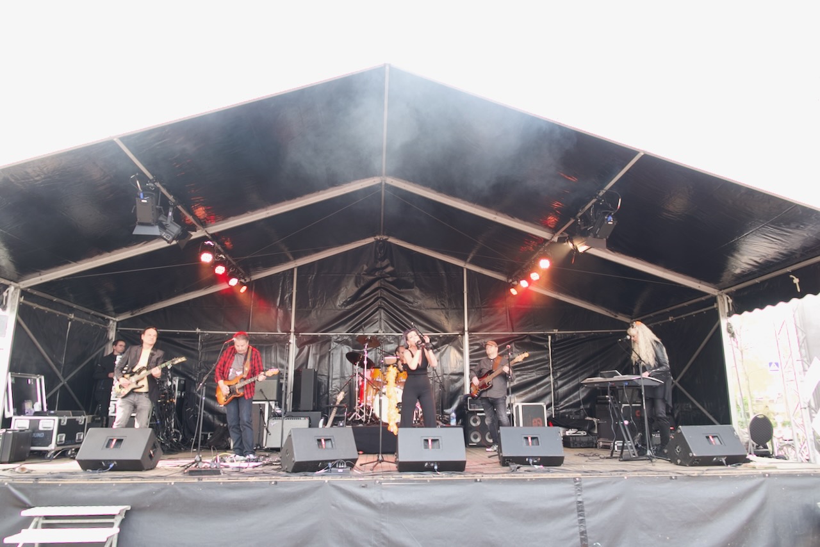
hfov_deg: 73.7
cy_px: 274
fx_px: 547
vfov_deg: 53.2
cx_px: 410
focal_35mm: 24
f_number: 2.4
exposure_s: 1/60
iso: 100
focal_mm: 8.8
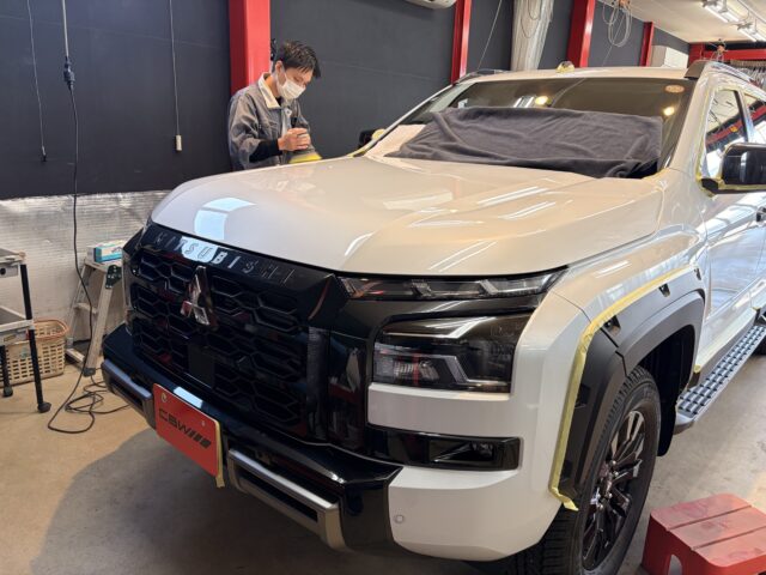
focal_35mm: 26
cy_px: 288
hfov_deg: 67.3
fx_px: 575
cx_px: 383
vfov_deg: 53.1
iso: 125
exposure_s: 1/122
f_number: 1.6
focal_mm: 5.96
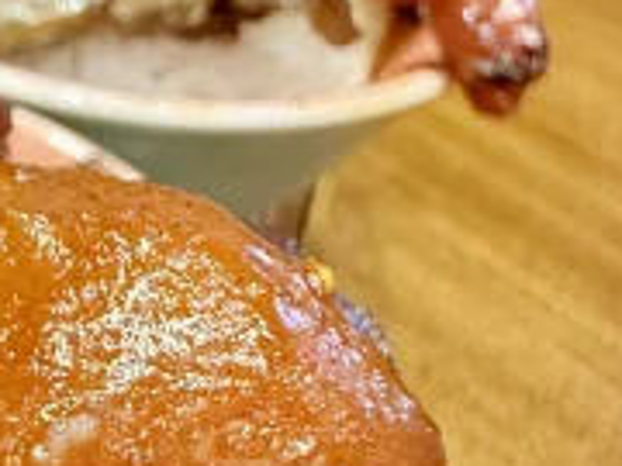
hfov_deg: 26.7
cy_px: 266
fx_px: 1006
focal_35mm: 56
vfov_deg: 26.1
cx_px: -263
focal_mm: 2.22
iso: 500
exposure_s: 1/50
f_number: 2.2
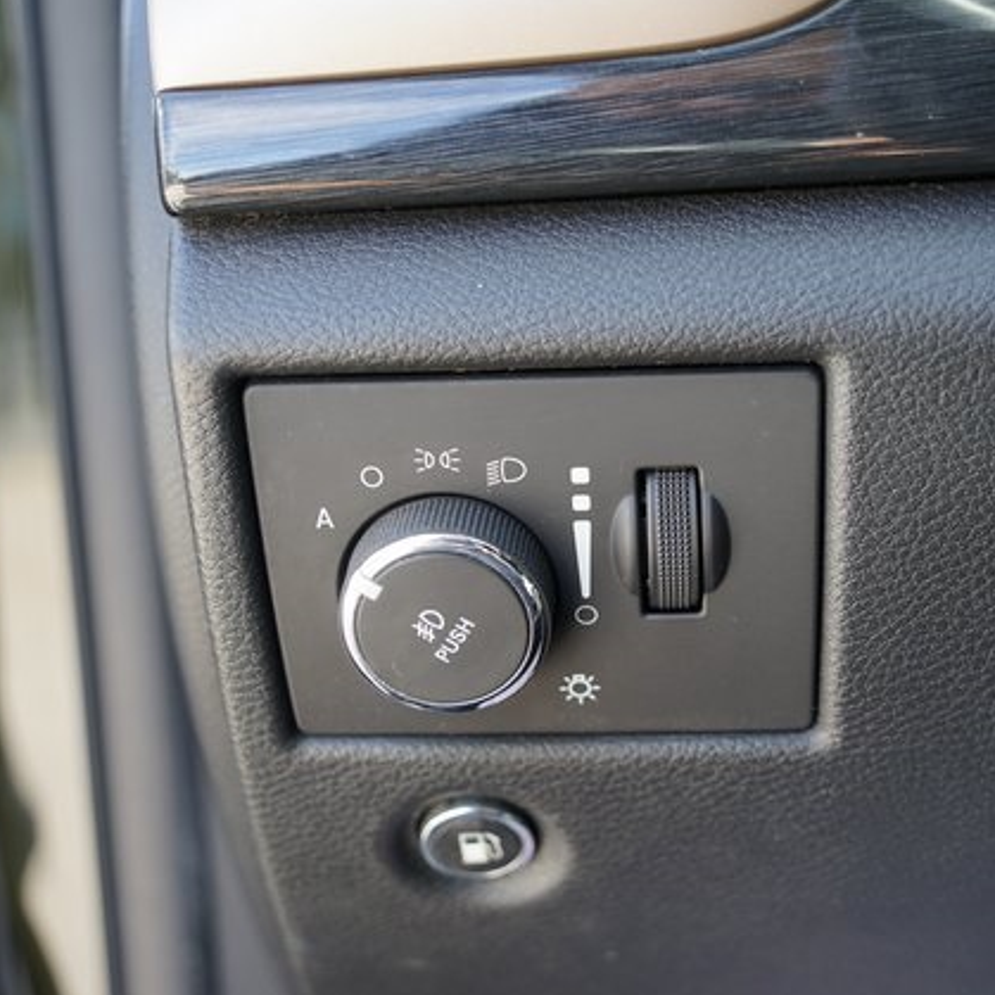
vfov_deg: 35.4
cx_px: 582
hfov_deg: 35.3
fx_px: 1561
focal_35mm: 48
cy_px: 493
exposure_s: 1/60
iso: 200
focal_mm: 37
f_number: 4
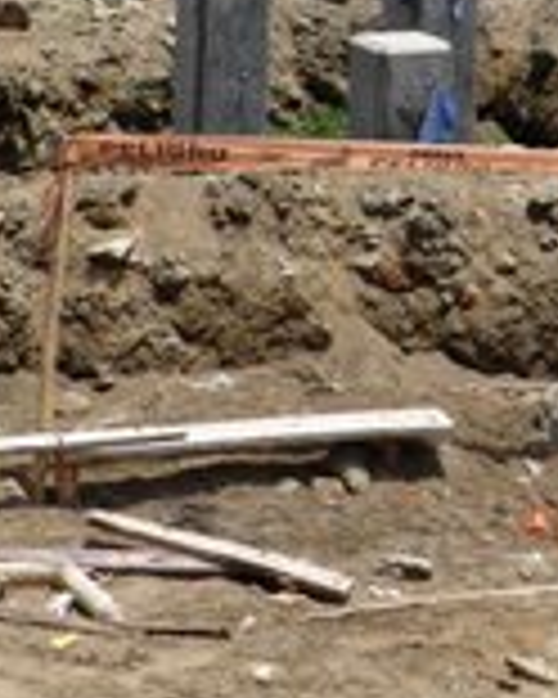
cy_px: -72
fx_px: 2911
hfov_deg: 10.9
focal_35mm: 141
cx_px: 400
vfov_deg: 13.4
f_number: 5.5
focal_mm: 6.3
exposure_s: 1/400
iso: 50
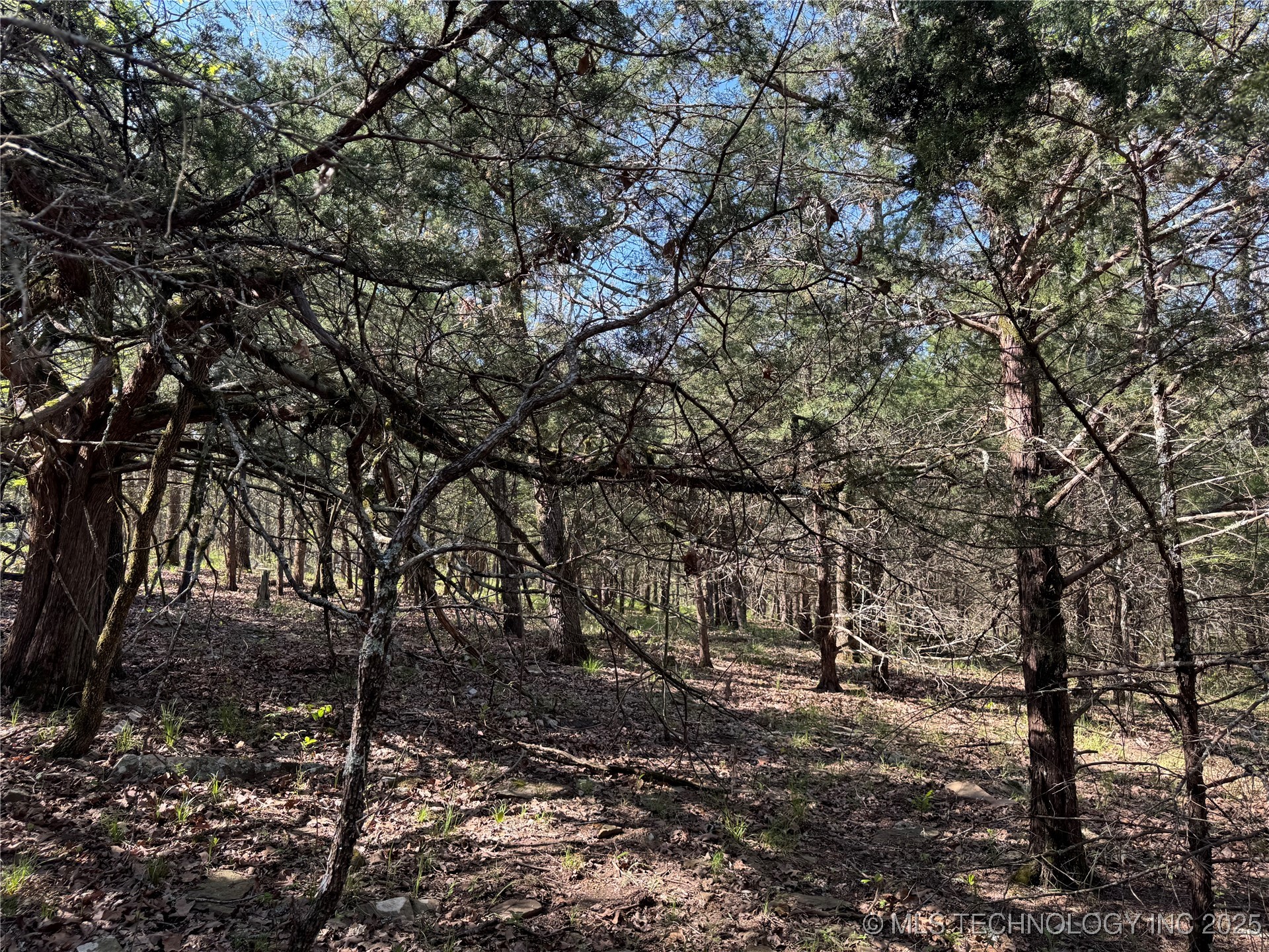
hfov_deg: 71.6
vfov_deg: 56.8
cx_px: 634
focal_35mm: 24
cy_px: 476
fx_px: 880
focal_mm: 6.76
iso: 80
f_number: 1.78
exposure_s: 1/358
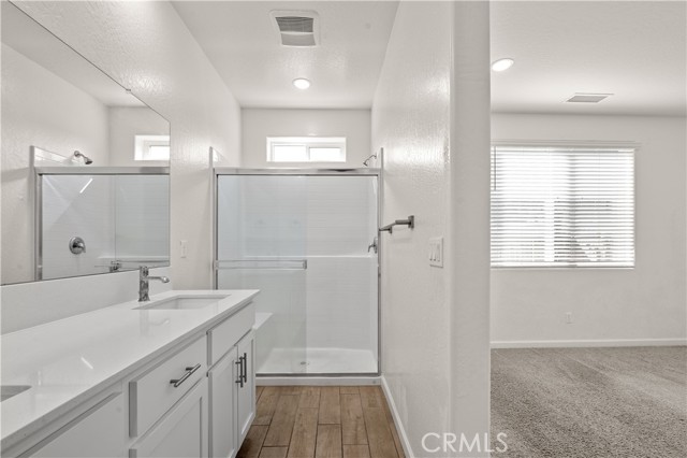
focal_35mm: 15
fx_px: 286
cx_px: 344
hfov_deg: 100.4
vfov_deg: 77.3
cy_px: 229
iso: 250
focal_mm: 15
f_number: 9
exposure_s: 1/25
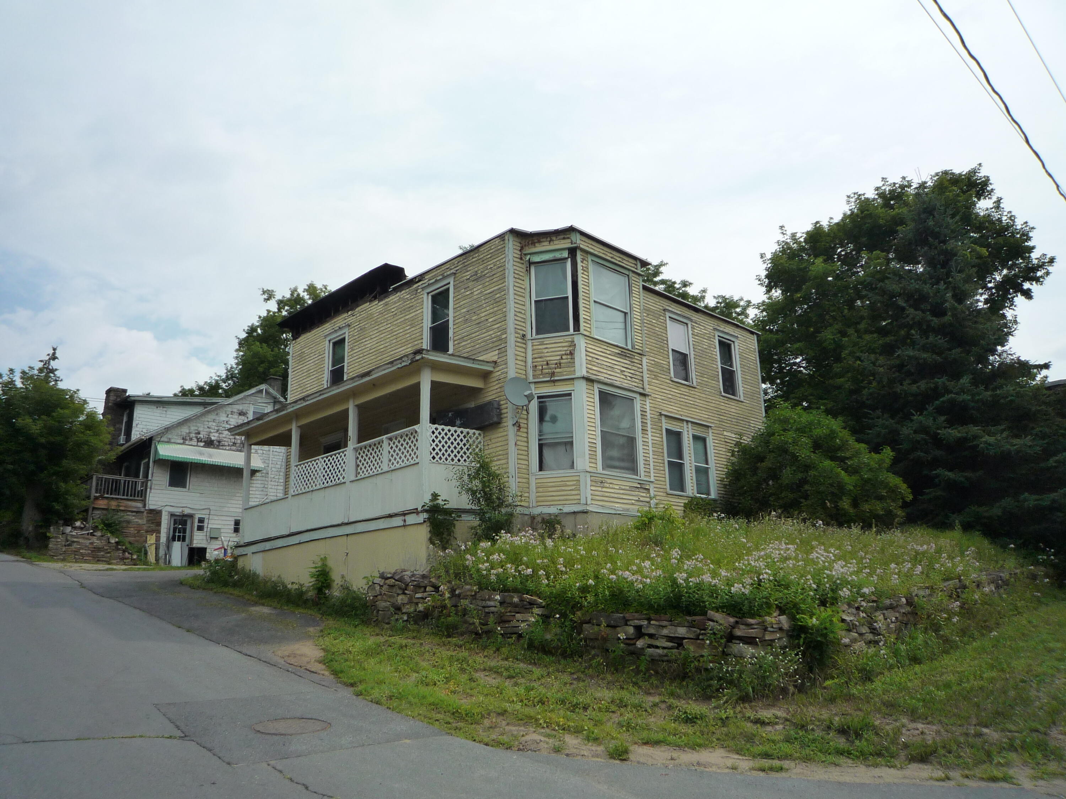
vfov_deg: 54.9
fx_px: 770
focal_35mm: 25
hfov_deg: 69.4
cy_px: 400
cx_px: 533
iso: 160
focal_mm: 4.4
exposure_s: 1/800
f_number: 4.5
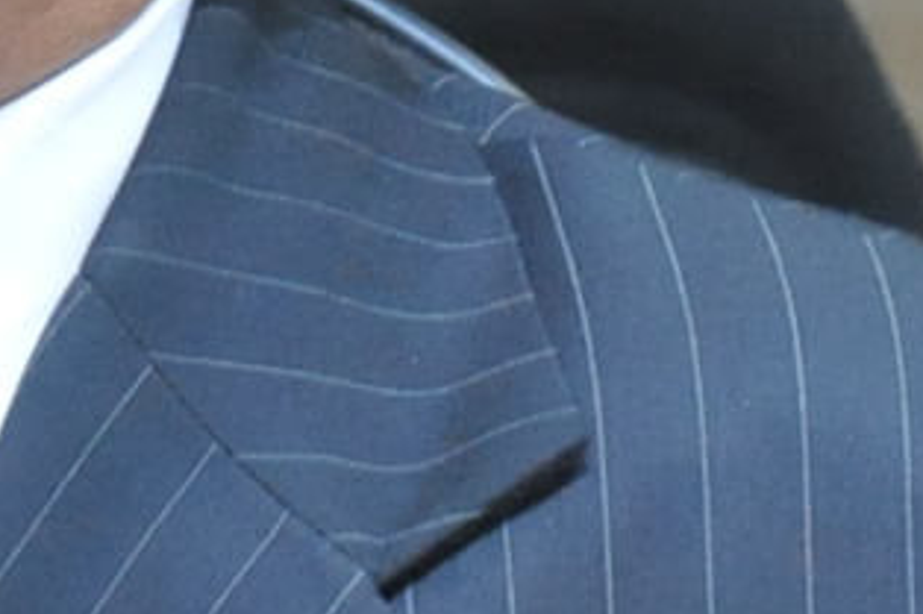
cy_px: -388
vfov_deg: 1.3
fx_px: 27531
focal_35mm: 1074
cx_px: -473
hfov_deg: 1.9
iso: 2000
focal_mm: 105
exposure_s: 1/40
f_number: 5.6
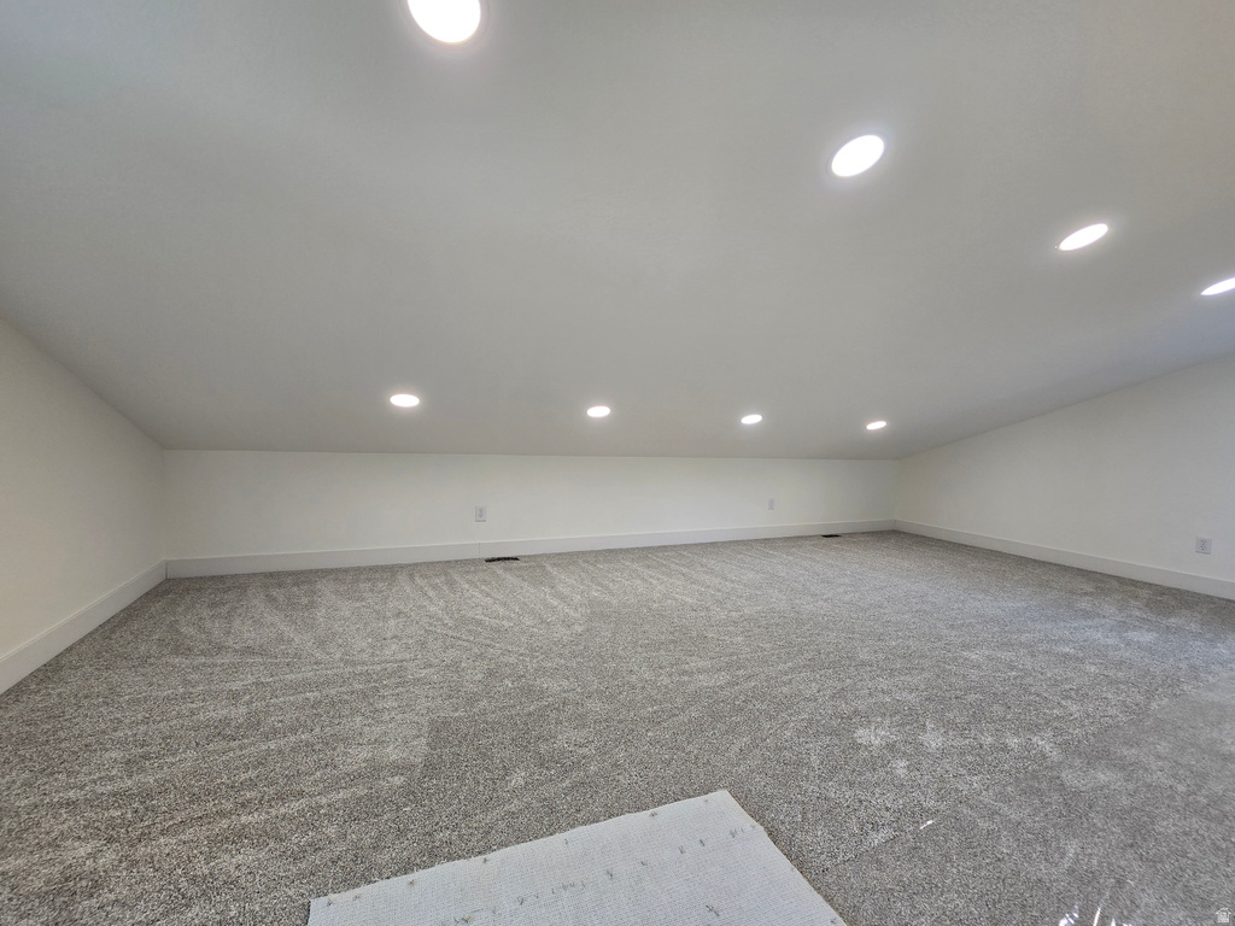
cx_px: 618
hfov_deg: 106.2
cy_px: 463
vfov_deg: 89.9
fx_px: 464
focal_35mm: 13
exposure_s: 1/60
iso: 64
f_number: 2.2
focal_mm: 2.2
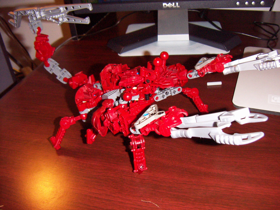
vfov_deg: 39.7
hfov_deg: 51.4
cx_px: 140
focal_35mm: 36
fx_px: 291
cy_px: 105
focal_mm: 4.7
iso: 200
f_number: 6.7
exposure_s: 1/50
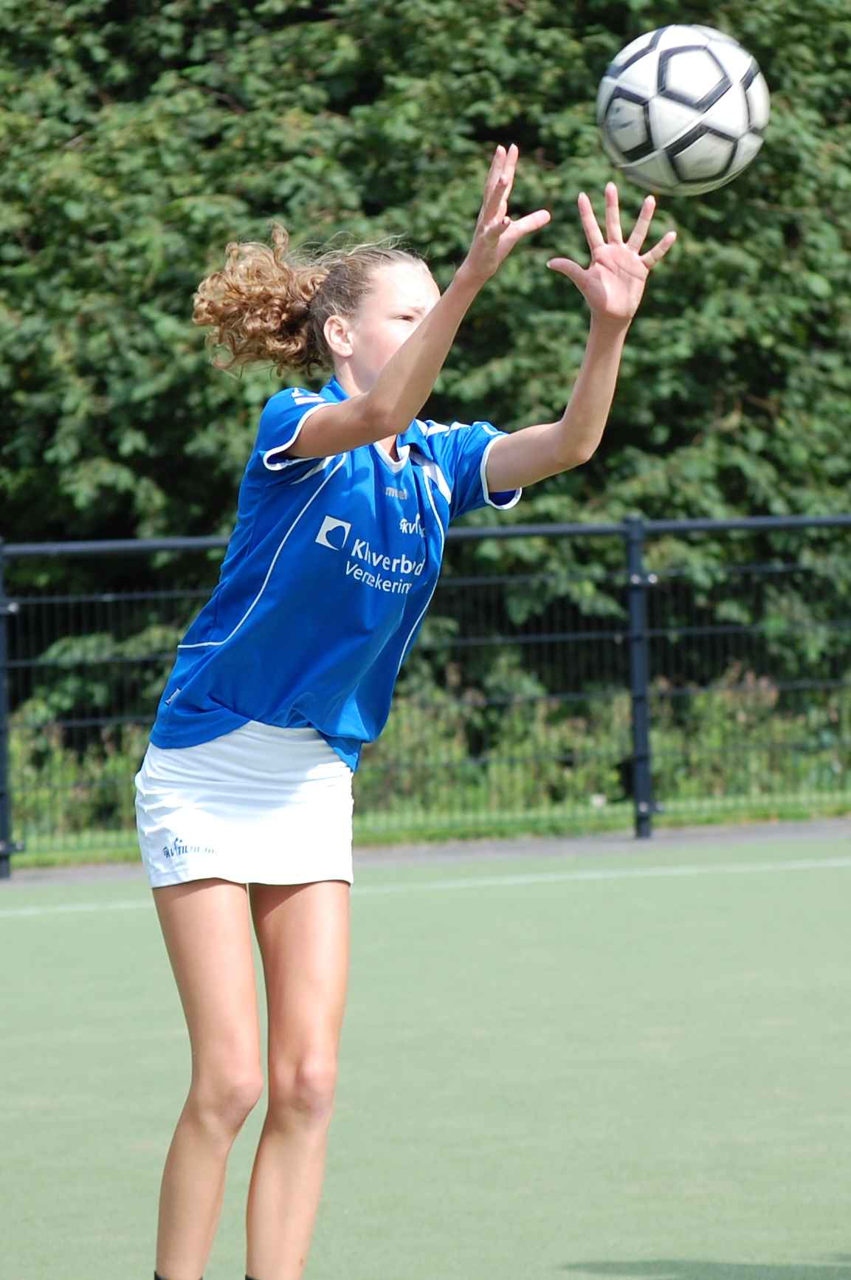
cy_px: 640
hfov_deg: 9.0
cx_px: 426
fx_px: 5434
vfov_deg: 13.4
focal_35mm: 153
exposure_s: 1/500
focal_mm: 102
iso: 250
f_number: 5.6
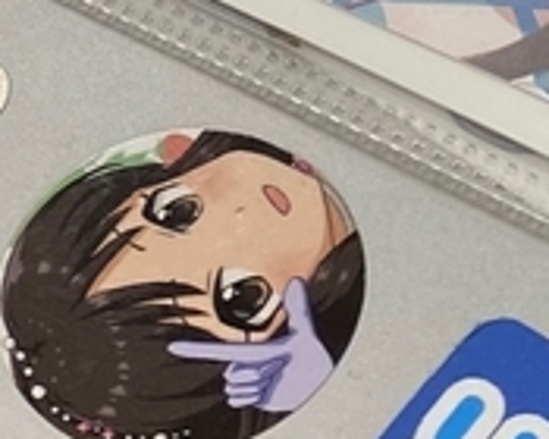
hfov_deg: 11.0
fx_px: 2827
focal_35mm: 174
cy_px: -489
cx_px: 577
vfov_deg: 8.4
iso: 100
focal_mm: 4.25
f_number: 1.8
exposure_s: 1/100
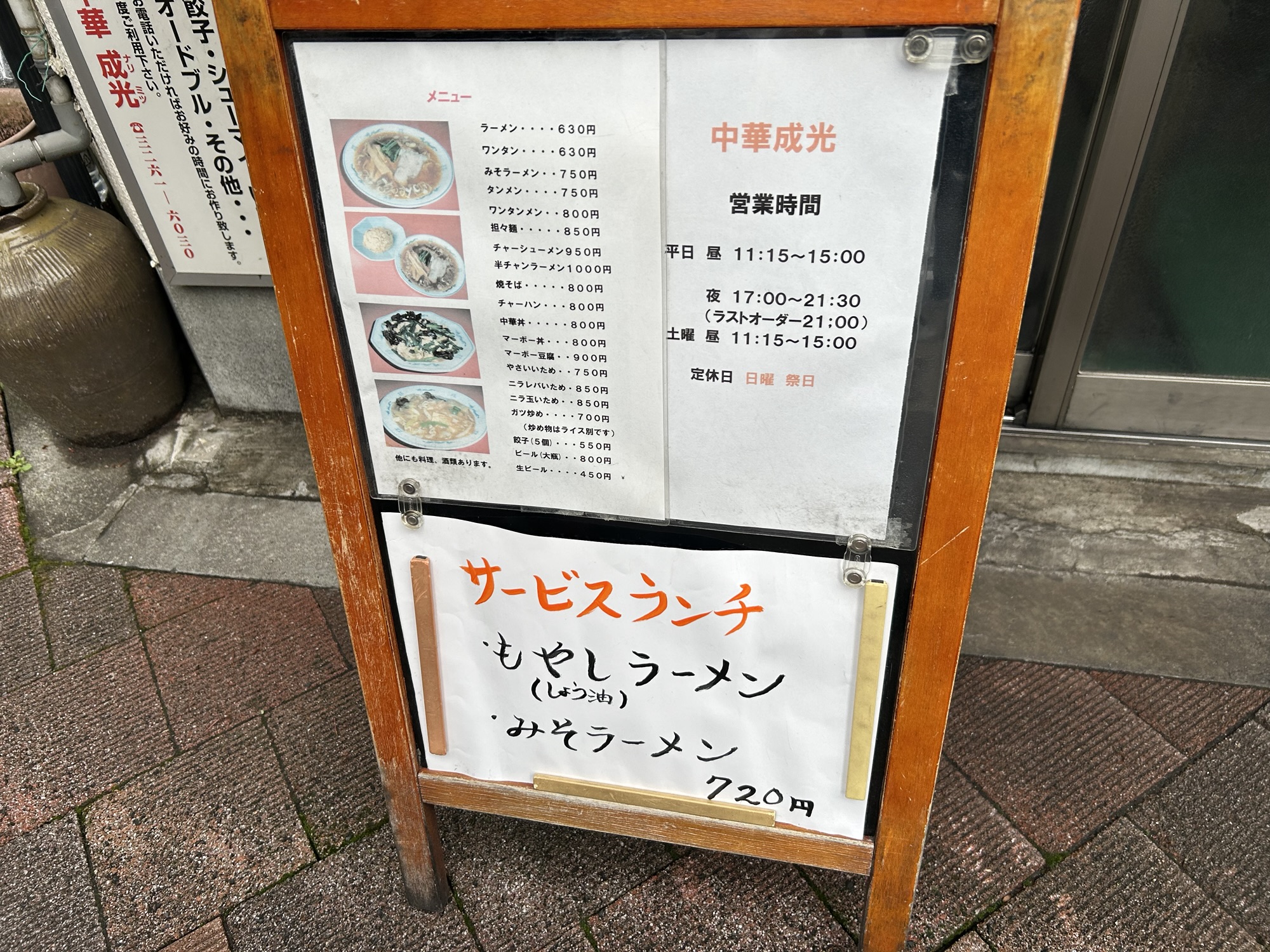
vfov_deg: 53.1
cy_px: 476
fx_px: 954
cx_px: 635
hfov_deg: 67.3
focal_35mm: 26
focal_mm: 5.7
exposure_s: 1/1159
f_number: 1.5
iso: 50
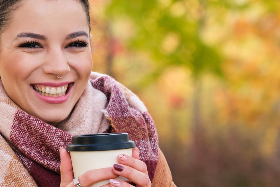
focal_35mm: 288
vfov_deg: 4.8
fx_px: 2239
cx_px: 176
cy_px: 140
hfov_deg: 7.2
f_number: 4
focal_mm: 80
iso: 160
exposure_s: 1/125
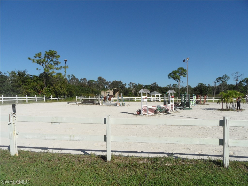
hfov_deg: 71.6
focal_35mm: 24
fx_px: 172
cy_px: 93
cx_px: 124
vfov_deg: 56.8
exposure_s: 1/1000
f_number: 4.6
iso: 80
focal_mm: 3.9
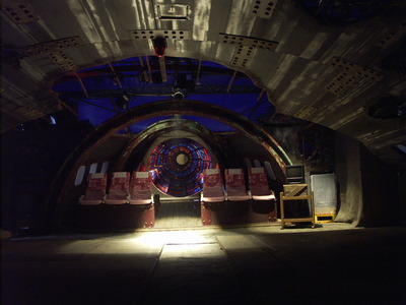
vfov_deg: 48.2
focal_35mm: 29
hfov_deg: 61.7
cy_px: 152
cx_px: 203
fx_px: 340
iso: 400
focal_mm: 7.48
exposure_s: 1/15
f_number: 2.8
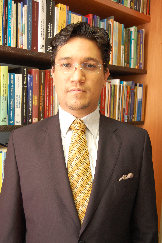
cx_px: 81
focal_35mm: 36
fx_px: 243
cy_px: 122
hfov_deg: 36.8
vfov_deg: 53.2
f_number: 4
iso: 560
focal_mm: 24
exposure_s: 1/60
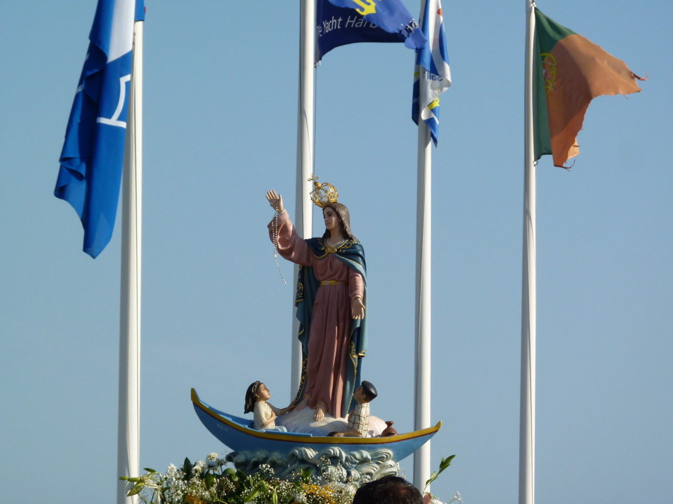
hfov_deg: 11.5
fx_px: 3344
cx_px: 336
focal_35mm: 172
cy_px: 252
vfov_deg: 8.6
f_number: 5.6
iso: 80
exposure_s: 1/500
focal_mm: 30.5
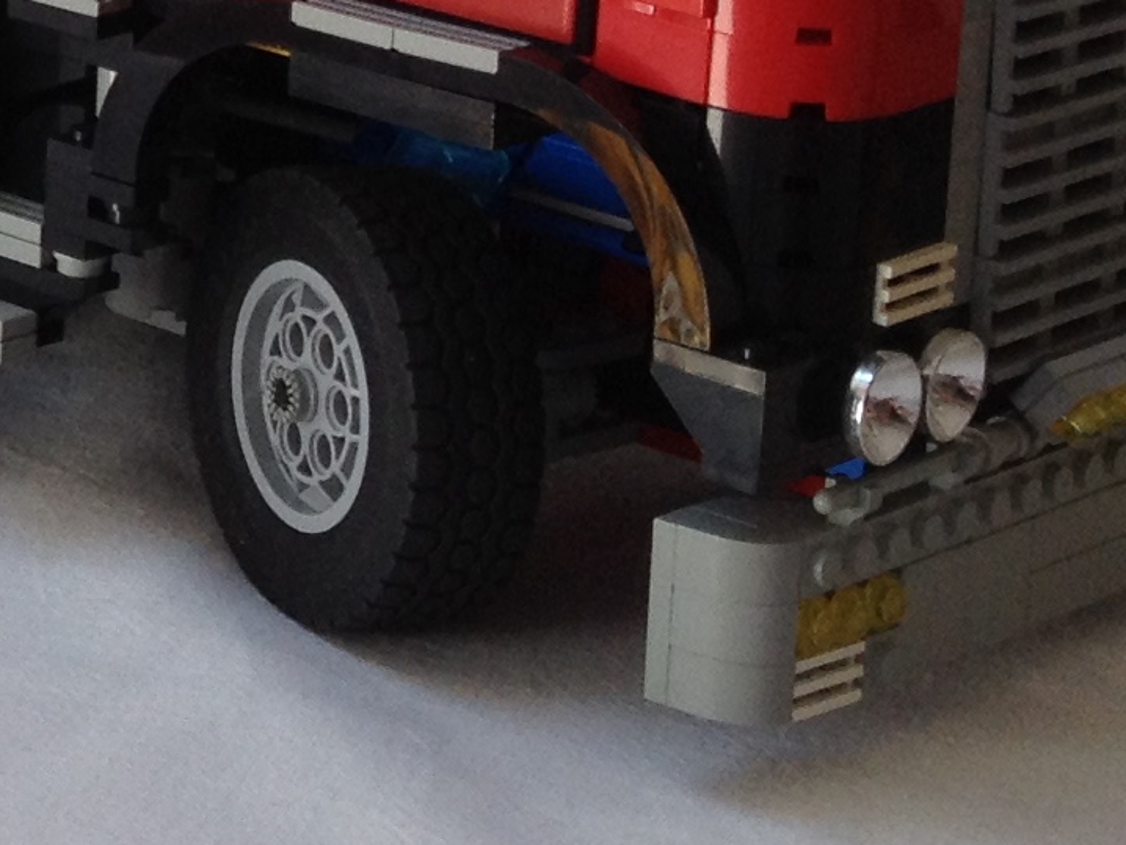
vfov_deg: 9.1
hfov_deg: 11.5
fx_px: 5174
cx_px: -906
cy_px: -462
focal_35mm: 159
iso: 50
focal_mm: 4.28
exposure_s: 1/187
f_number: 2.4
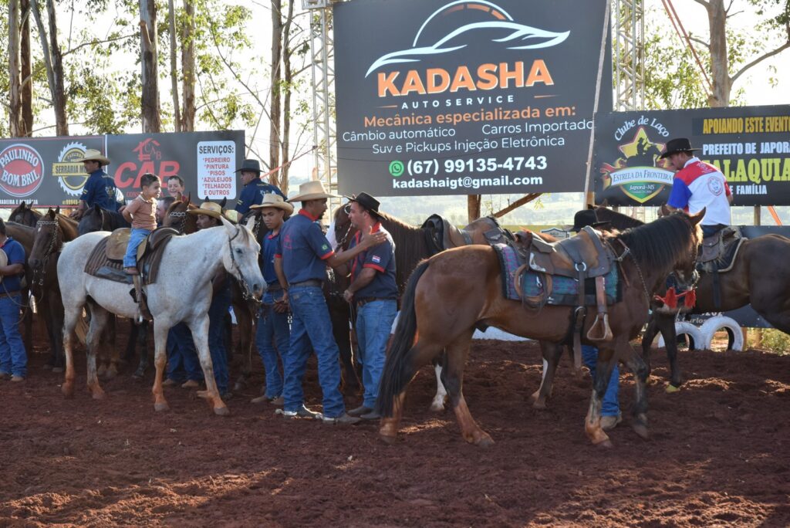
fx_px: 1581
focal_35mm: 72
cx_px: 395
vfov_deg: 19.0
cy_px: 264
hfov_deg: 28.1
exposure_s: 1/250
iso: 400
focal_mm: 48
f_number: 8
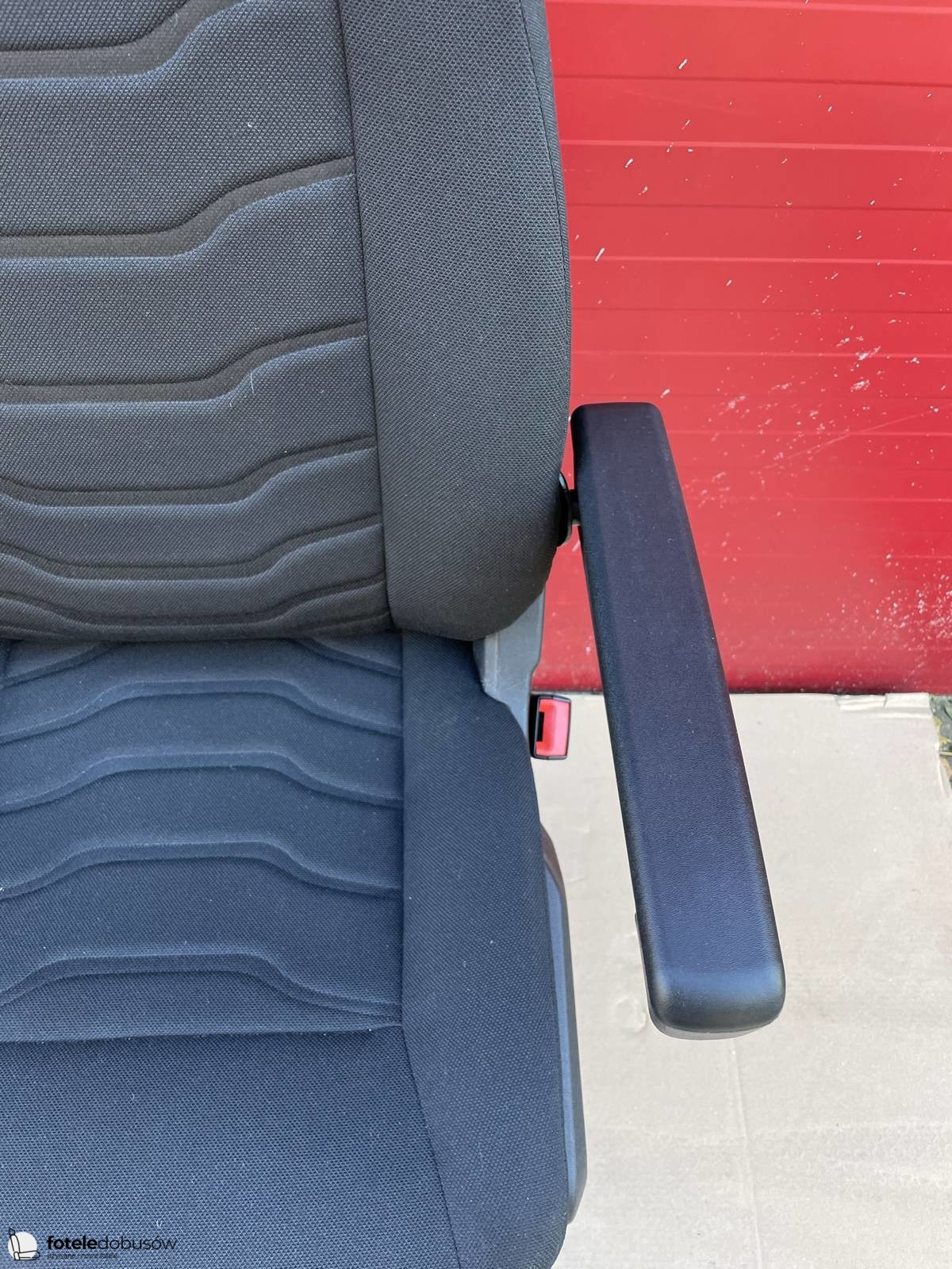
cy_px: 634
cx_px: 476
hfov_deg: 53.1
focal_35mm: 26
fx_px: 953
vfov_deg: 67.3
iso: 80
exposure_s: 1/121
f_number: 1.6
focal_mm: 4.2
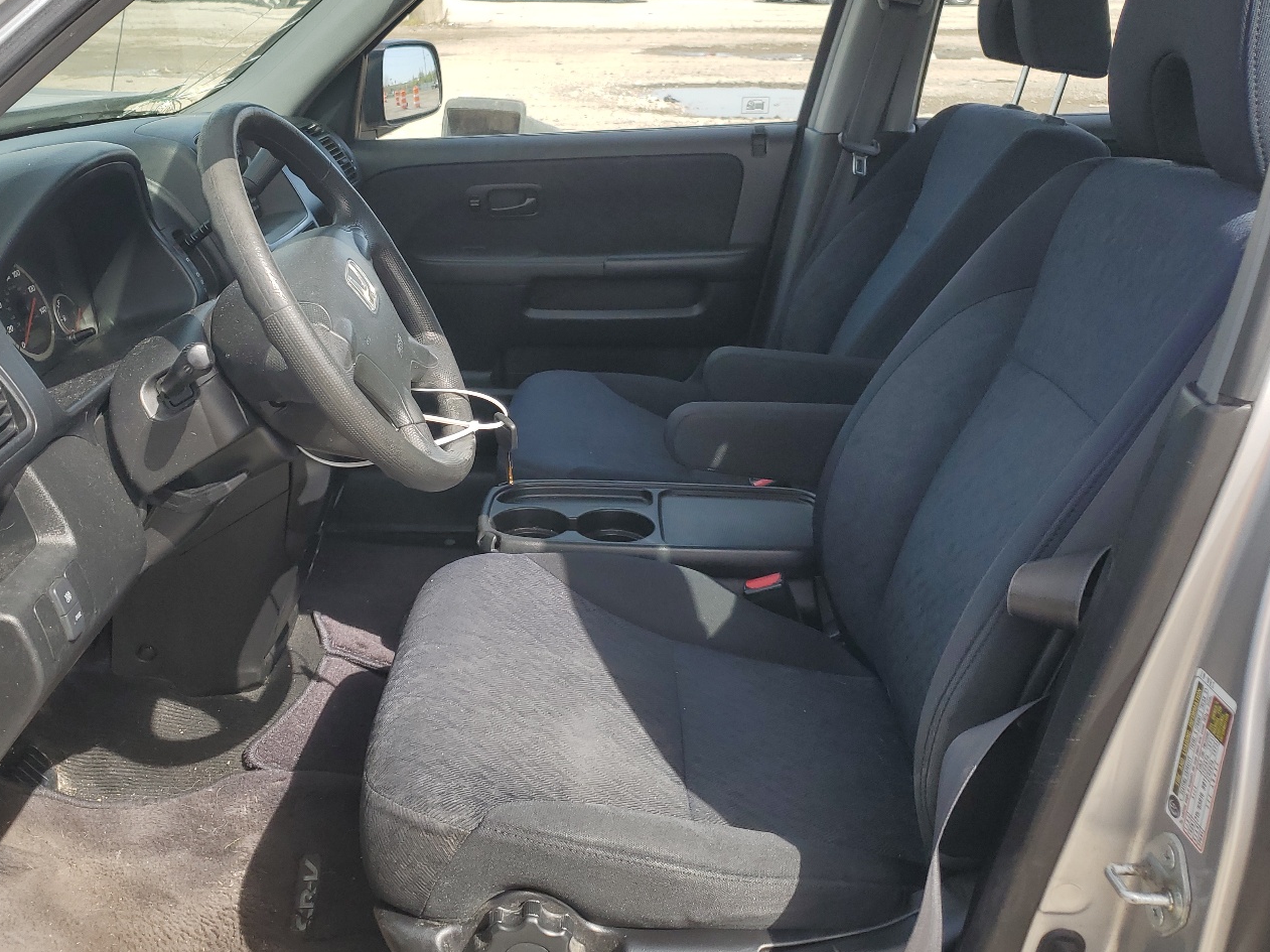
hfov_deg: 55.0
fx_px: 1210
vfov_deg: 42.9
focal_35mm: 33
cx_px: 523
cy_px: 440
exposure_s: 1/526
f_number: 1.5
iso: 50
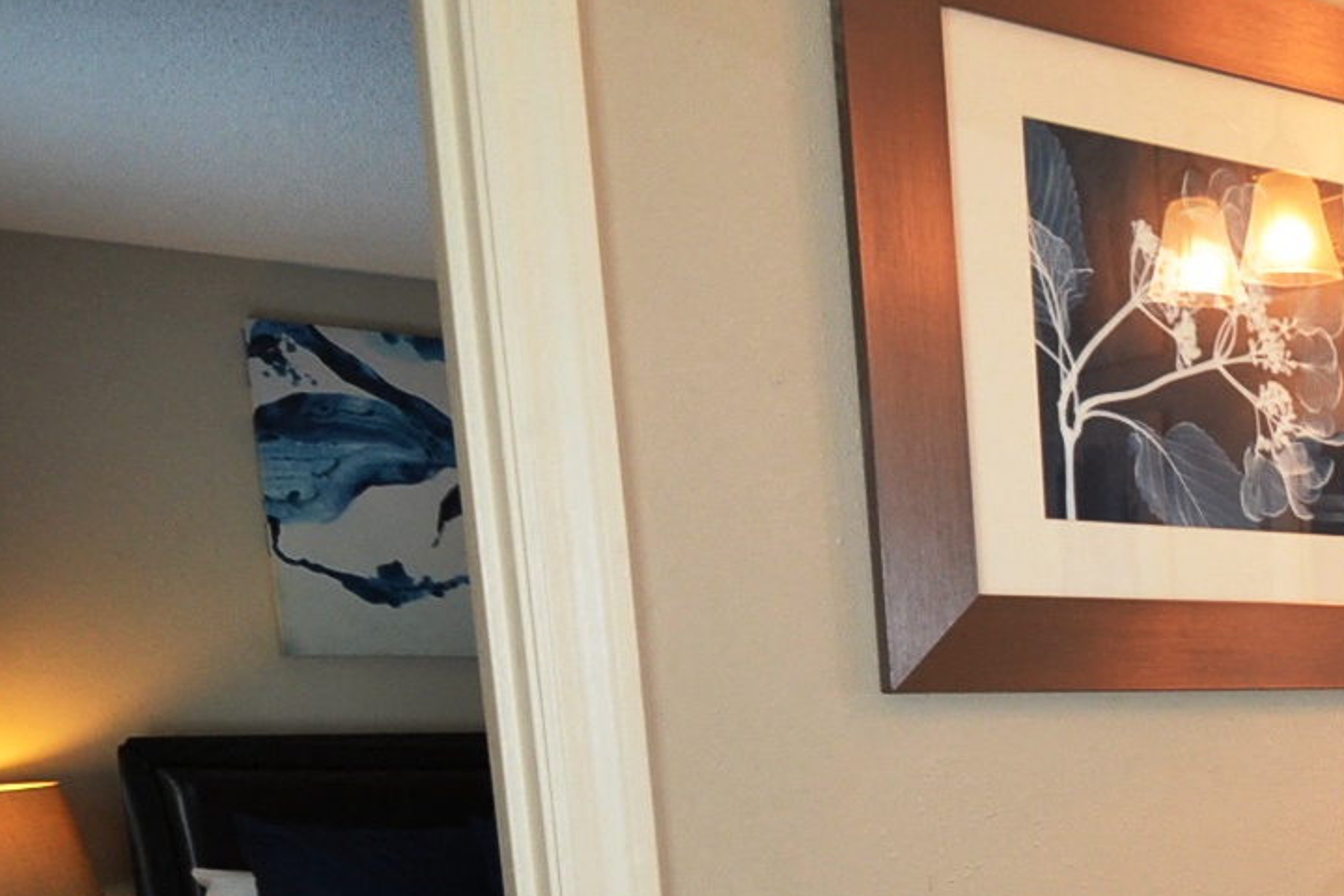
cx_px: 1656
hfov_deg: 32.9
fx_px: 1792
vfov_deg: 26.3
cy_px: 937
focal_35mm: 48
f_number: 4
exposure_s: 1/60
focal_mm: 10
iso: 400
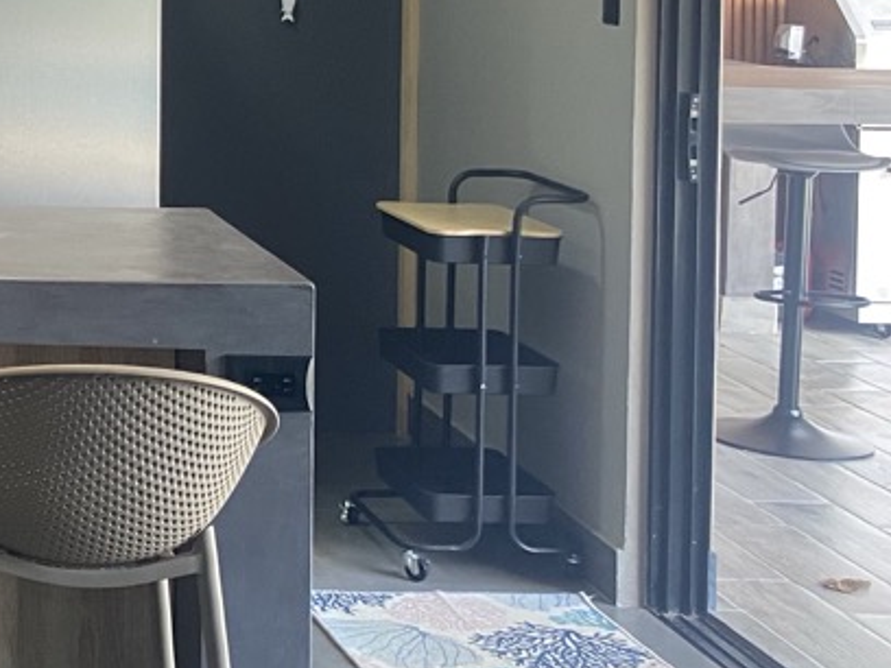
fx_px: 1982
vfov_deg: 18.6
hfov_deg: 22.0
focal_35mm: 77
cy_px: -12
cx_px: -357
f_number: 1.8
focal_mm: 4.25
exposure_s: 1/60
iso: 80
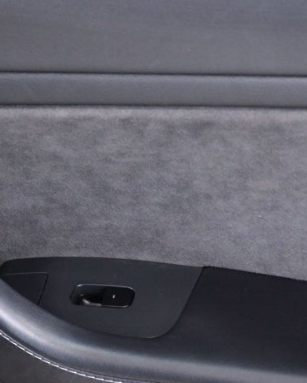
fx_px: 1851
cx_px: 84
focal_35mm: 163
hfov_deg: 9.5
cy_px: 246
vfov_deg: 11.8
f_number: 4.8
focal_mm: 52
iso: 2500
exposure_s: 1/60
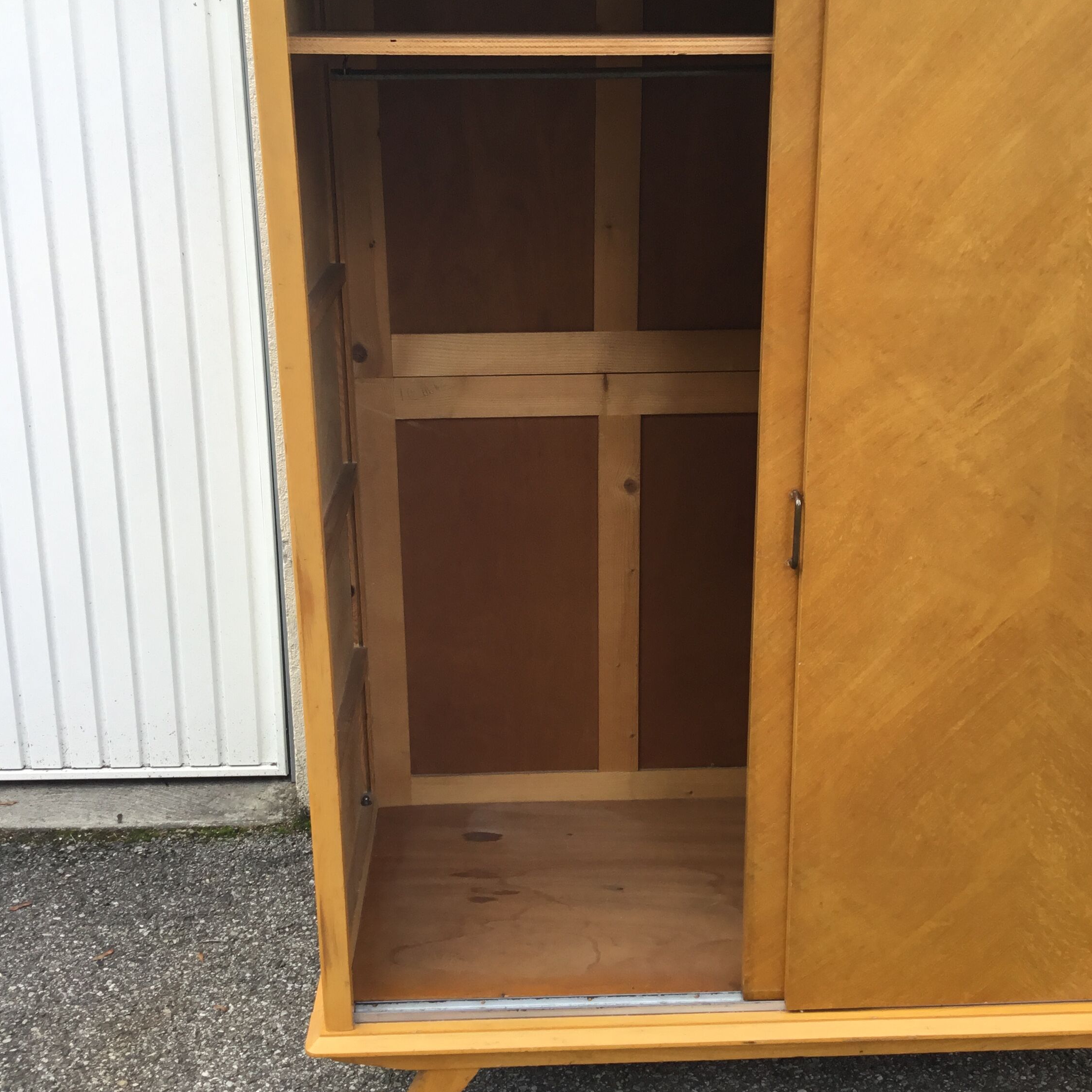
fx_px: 1428
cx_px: 581
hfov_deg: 41.8
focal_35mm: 40
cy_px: 450
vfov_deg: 41.7
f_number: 2.4
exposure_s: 1/112
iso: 25
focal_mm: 3.3
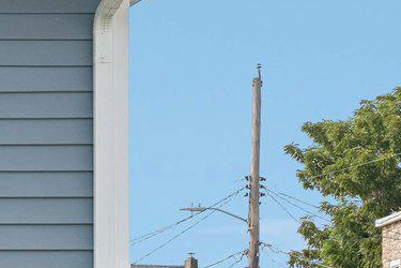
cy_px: 294
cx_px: -621
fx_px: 2127
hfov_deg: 9.4
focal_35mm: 191
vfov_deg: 7.2
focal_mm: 35
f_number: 8
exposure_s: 1/320
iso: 200
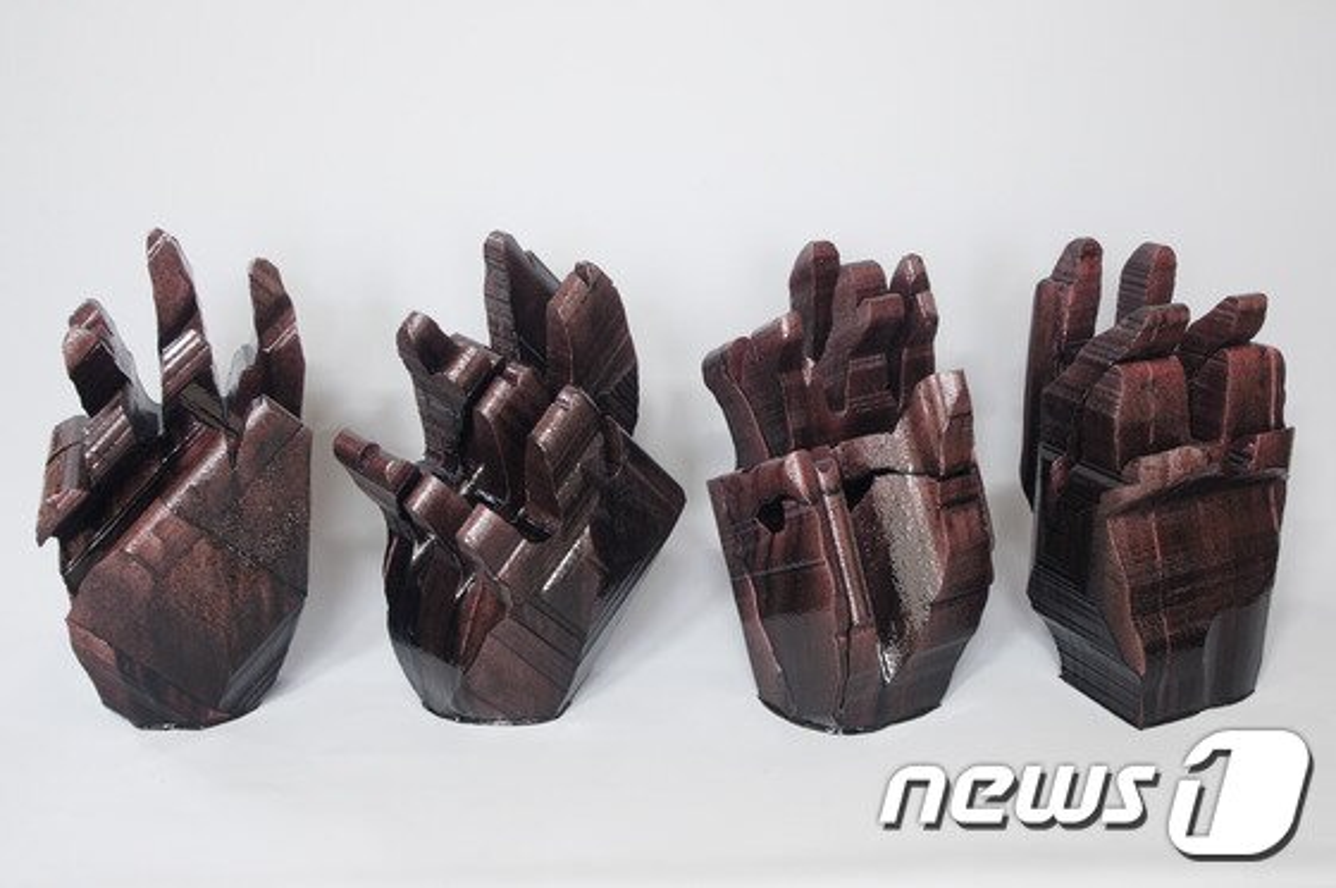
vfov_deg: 34.1
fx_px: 1446
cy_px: 444
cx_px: 668
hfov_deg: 49.6
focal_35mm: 39
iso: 200
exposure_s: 3.2
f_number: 13
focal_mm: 26
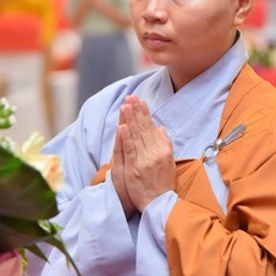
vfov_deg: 6.4
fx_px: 2472
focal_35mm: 274
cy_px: 145
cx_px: 161
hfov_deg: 6.4
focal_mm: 112
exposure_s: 1/160
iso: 1250
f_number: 4.5
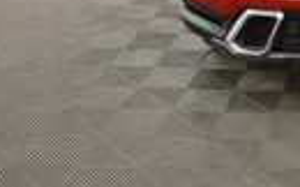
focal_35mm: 85
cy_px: -96
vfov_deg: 14.3
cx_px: 413
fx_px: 694
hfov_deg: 21.5
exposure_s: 1/125
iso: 1250
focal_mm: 18
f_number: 5.3
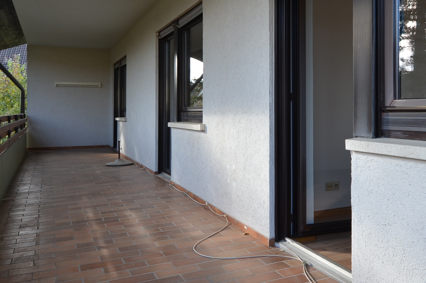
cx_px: 283
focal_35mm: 36
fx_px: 425
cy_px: 101
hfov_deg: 52.2
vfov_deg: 36.5
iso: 200
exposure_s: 1/160
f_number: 6.3
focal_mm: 14
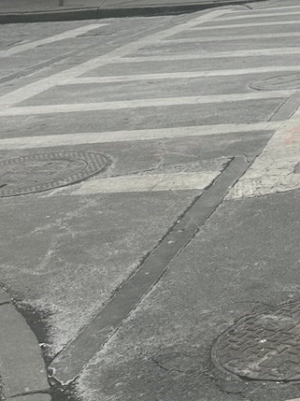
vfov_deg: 20.7
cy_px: -122
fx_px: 995
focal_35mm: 86
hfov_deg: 15.8
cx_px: 450
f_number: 1.78
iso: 80
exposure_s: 1/2809
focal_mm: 6.86
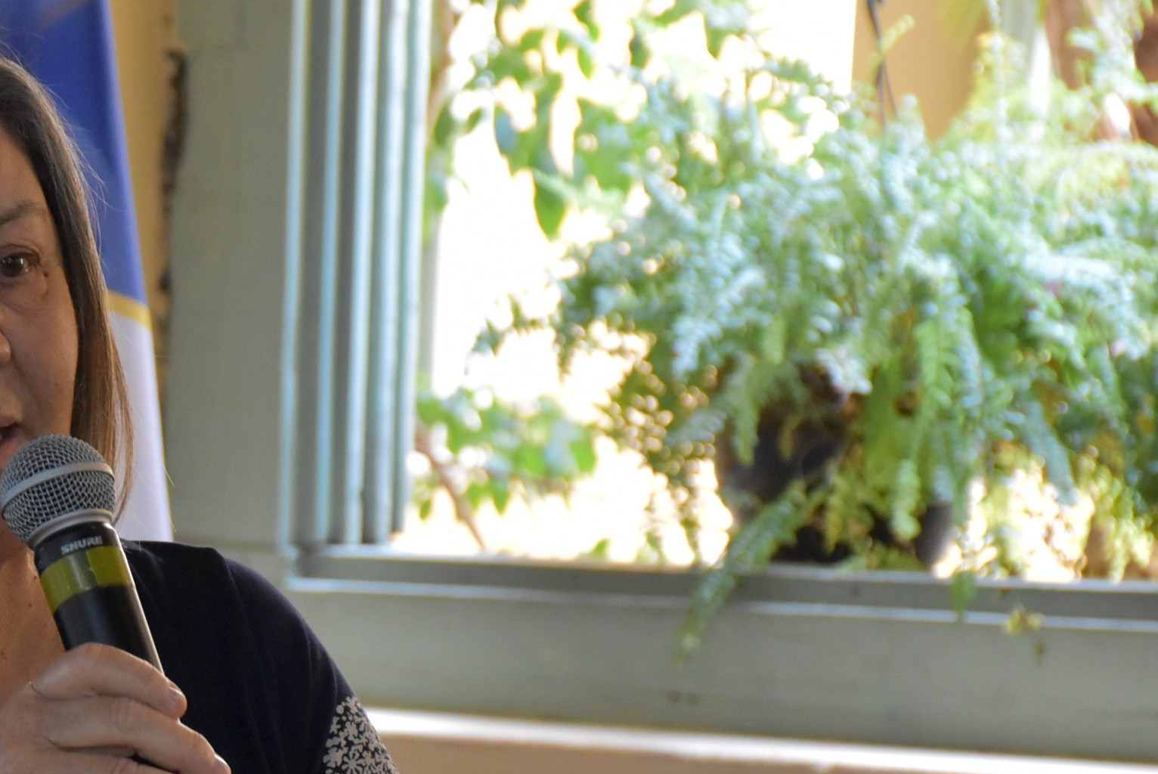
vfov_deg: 5.5
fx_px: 8015
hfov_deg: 8.2
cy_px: 661
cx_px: 30
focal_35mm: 249
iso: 2200
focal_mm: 85
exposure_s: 1/125
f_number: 5.3
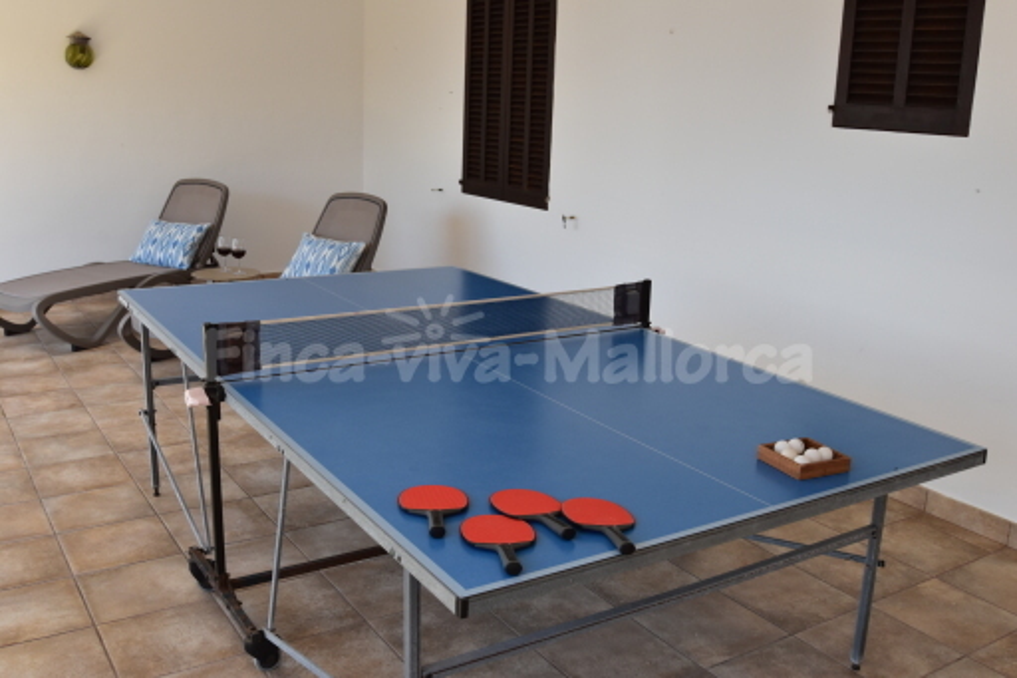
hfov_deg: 53.1
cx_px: 508
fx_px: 1017
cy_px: 339
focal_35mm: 36
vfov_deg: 36.8
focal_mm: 24
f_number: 8
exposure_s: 1/80
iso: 400
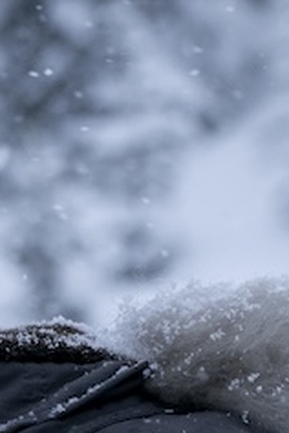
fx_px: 9922
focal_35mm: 824
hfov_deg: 1.7
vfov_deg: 2.5
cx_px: -366
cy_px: 577
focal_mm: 130
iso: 800
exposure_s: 1/640
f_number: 13
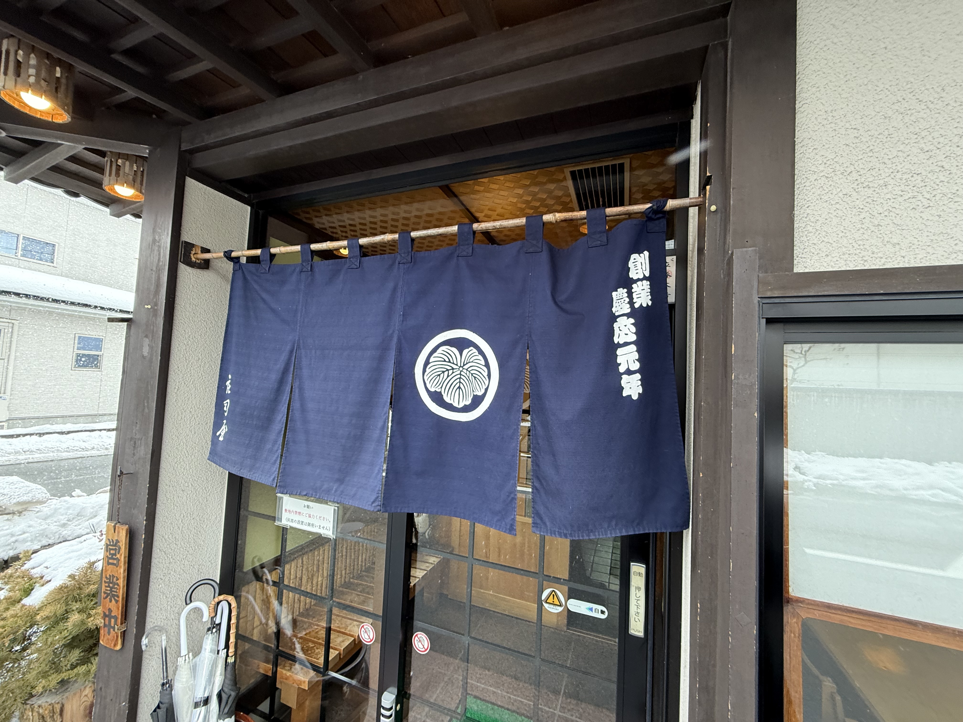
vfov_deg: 85.7
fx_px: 389
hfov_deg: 102.1
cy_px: 361
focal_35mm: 14
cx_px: 482
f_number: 2.2
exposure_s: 1/99
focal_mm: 2.22
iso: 160
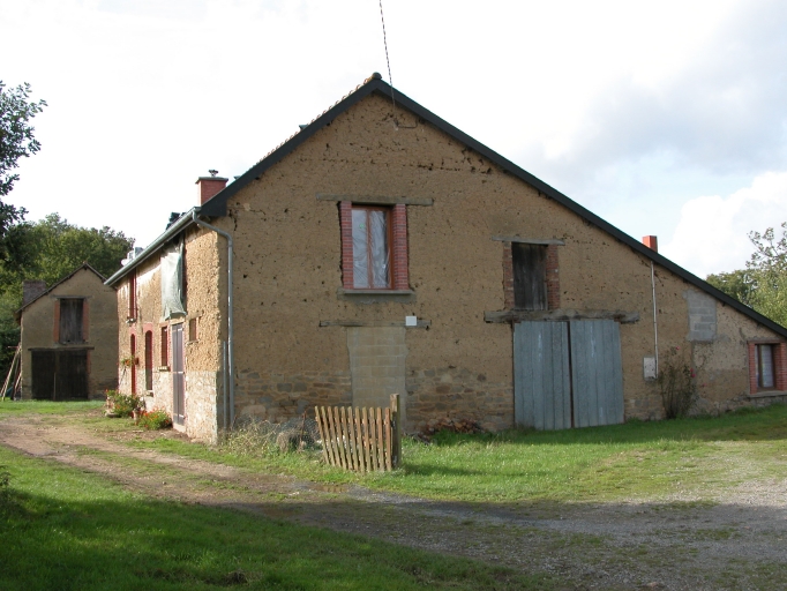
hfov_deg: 52.6
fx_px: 796
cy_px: 296
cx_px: 394
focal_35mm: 35
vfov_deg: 40.7
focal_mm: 8.9
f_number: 5
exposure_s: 1/241
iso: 100
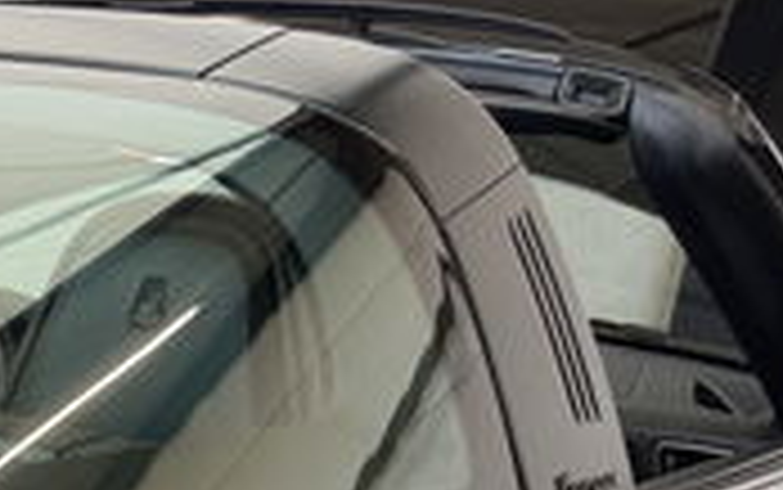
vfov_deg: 9.9
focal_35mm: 112
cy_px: 1290
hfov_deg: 15.3
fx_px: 2392
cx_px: -742
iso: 125
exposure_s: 1/50
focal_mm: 6.76
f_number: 1.78
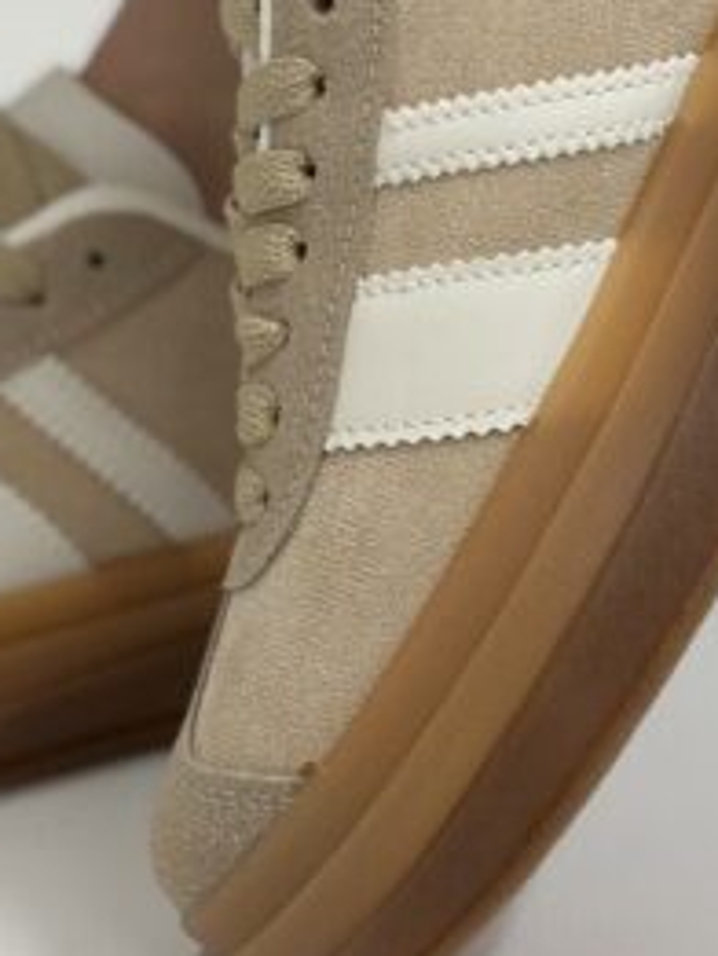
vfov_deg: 13.3
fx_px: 4062
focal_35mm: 147
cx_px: 220
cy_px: 29
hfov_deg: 10.1
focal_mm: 6.86
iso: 125
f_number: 1.78
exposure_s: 1/100
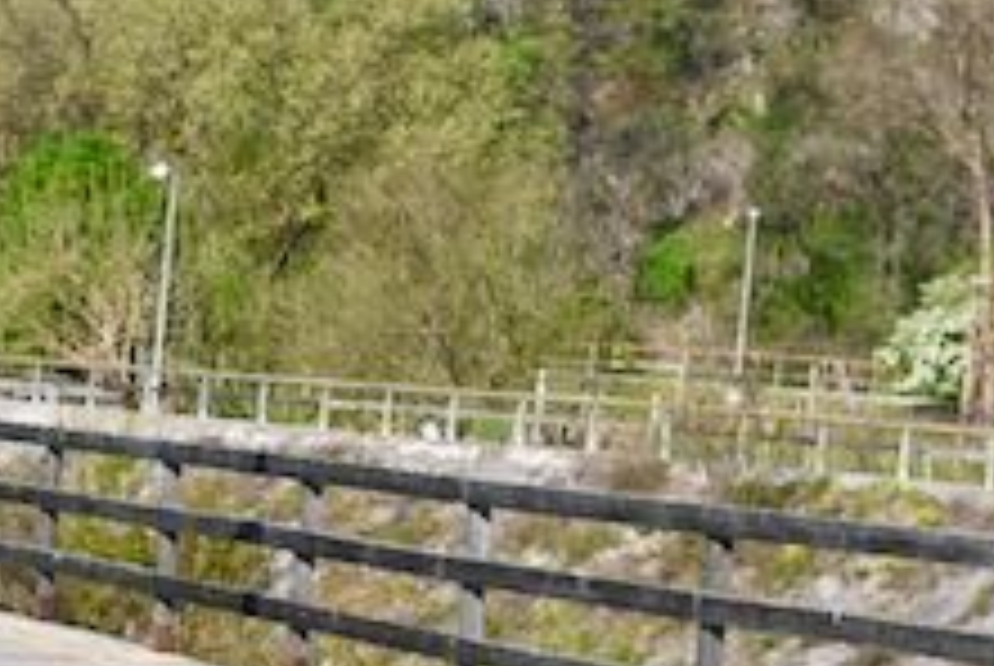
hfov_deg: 10.6
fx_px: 4949
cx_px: -927
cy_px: 1134
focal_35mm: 179
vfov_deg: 7.5
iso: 110
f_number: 5.6
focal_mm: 24
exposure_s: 1/250
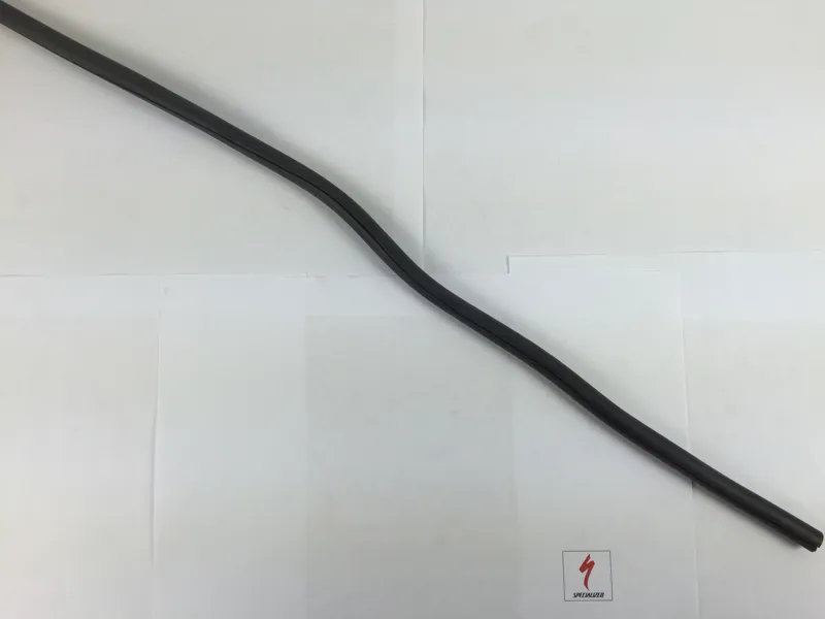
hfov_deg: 61.7
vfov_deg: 48.2
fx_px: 691
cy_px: 310
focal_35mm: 29
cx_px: 412
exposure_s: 1/218
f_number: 2.2
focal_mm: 4.15
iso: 32
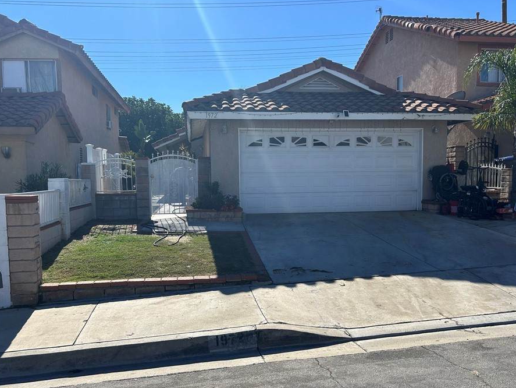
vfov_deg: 46.8
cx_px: 254
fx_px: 447
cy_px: 206
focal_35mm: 30
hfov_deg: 59.9
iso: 50
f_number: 1.5
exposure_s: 1/4630
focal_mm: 5.7
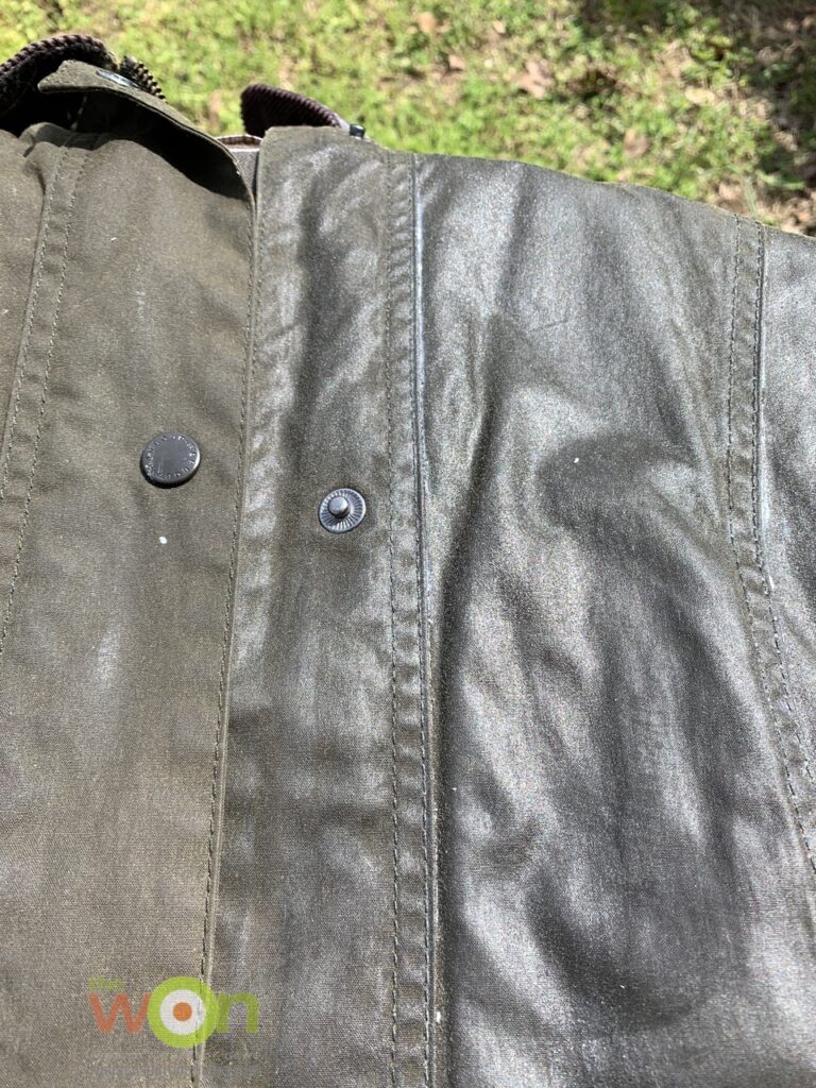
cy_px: 544
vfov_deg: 67.3
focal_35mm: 26
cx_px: 408
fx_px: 817
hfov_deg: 53.1
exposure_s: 1/991
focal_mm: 4.25
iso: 25
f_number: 1.8
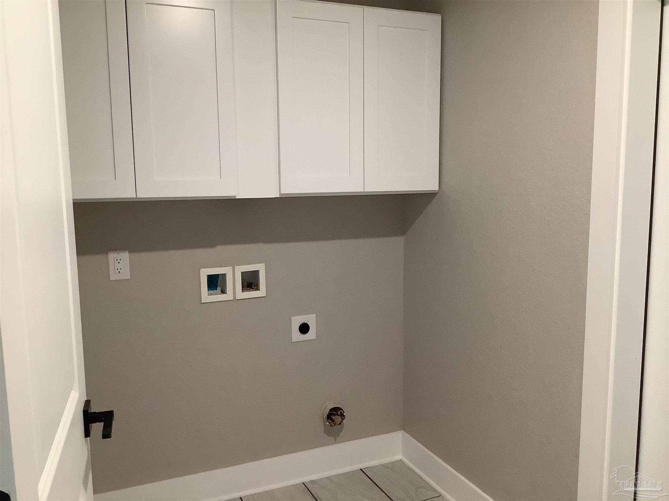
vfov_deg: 45.4
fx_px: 599
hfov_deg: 58.4
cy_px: 250
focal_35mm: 31
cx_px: 334
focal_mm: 3.3
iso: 200
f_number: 2.4
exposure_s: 1/60
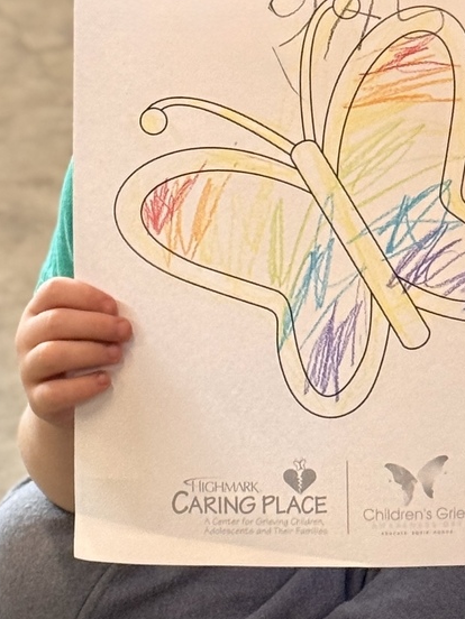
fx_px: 1594
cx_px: 336
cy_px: 196
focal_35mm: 89
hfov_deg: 16.5
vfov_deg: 21.9
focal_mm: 6.76
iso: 125
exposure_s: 1/60
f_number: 1.78
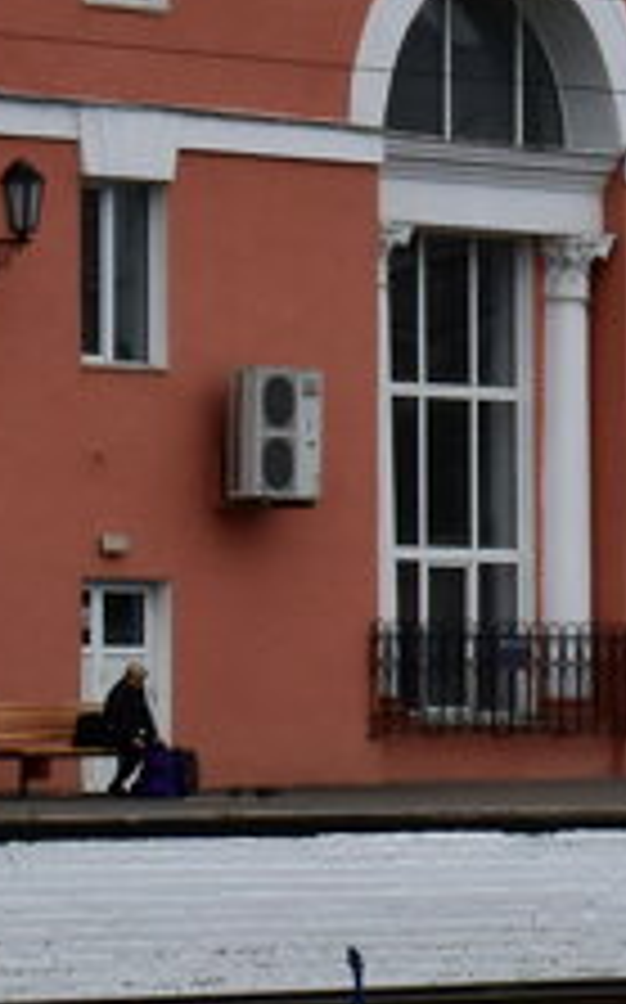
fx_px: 8998
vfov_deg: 6.4
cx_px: 1626
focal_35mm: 329
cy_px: 221
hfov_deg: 3.9
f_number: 19
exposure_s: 1/180
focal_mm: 40
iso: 400
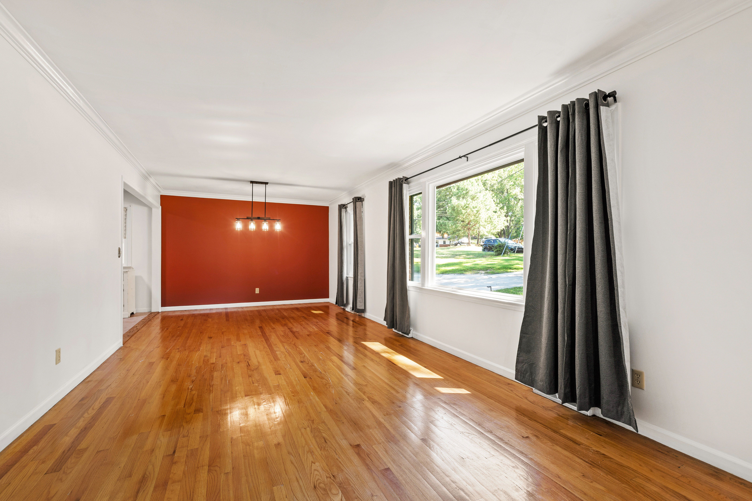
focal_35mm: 15
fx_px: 313
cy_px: 250
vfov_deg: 77.3
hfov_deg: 100.4
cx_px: 376
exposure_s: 1/2
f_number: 8
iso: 100
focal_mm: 10
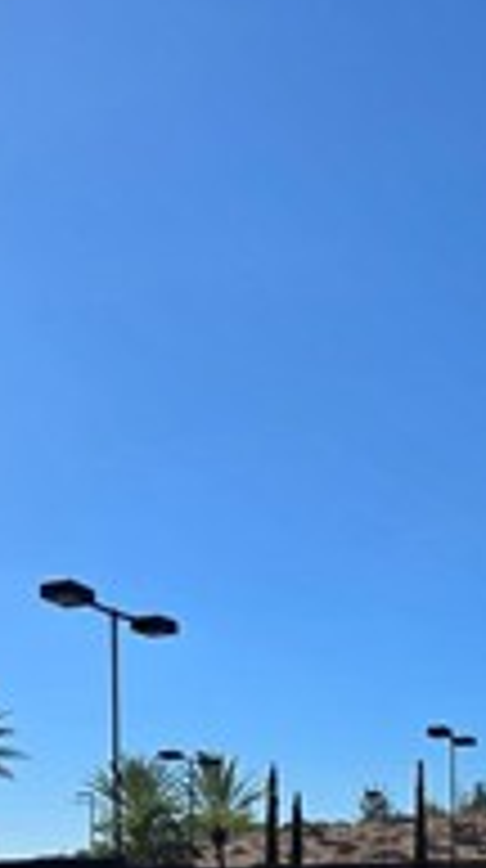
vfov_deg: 37.3
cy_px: 935
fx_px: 1081
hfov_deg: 25.3
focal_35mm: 47
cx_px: 302
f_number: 2.2
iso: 50
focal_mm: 2.2
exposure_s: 1/3550
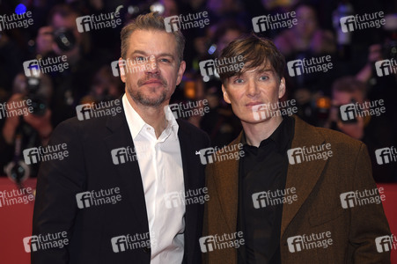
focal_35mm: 112
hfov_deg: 18.3
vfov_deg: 12.2
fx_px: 1234
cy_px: 132
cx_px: 198
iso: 800
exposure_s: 1/640
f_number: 3.5
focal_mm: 112
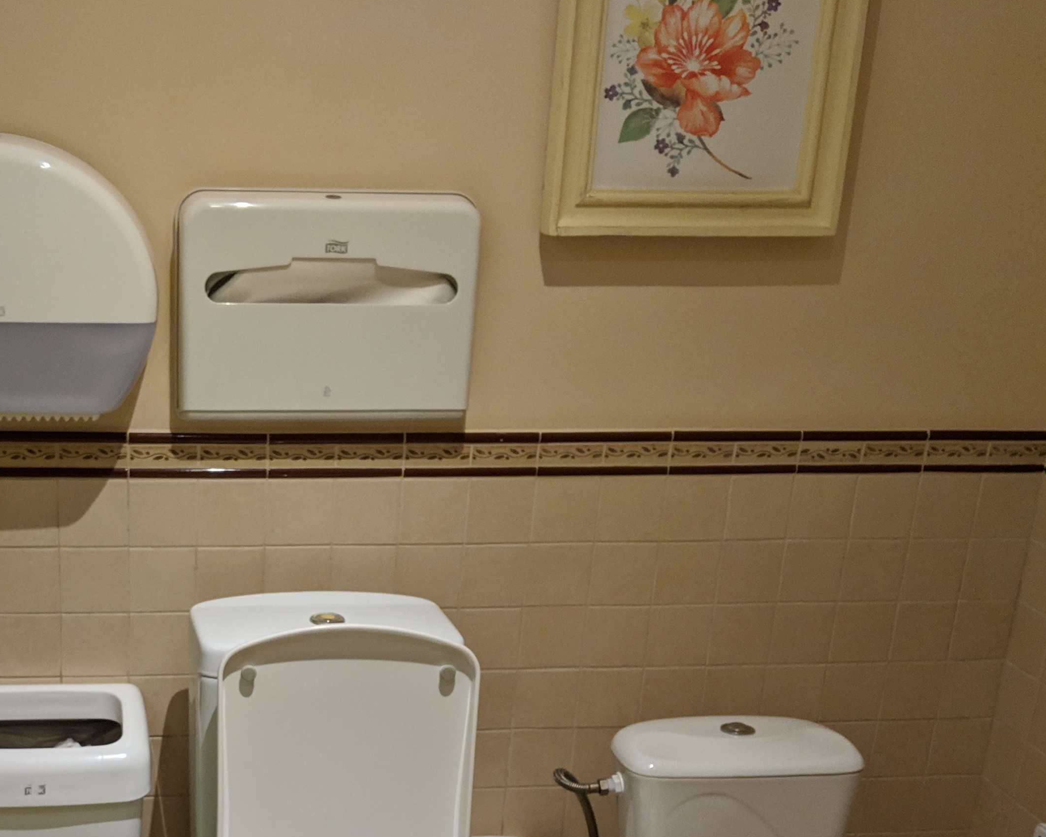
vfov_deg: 29.4
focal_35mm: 50
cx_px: 264
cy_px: 698
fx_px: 1548
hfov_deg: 36.5
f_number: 1.8
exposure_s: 1/50
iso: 217
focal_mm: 4.44
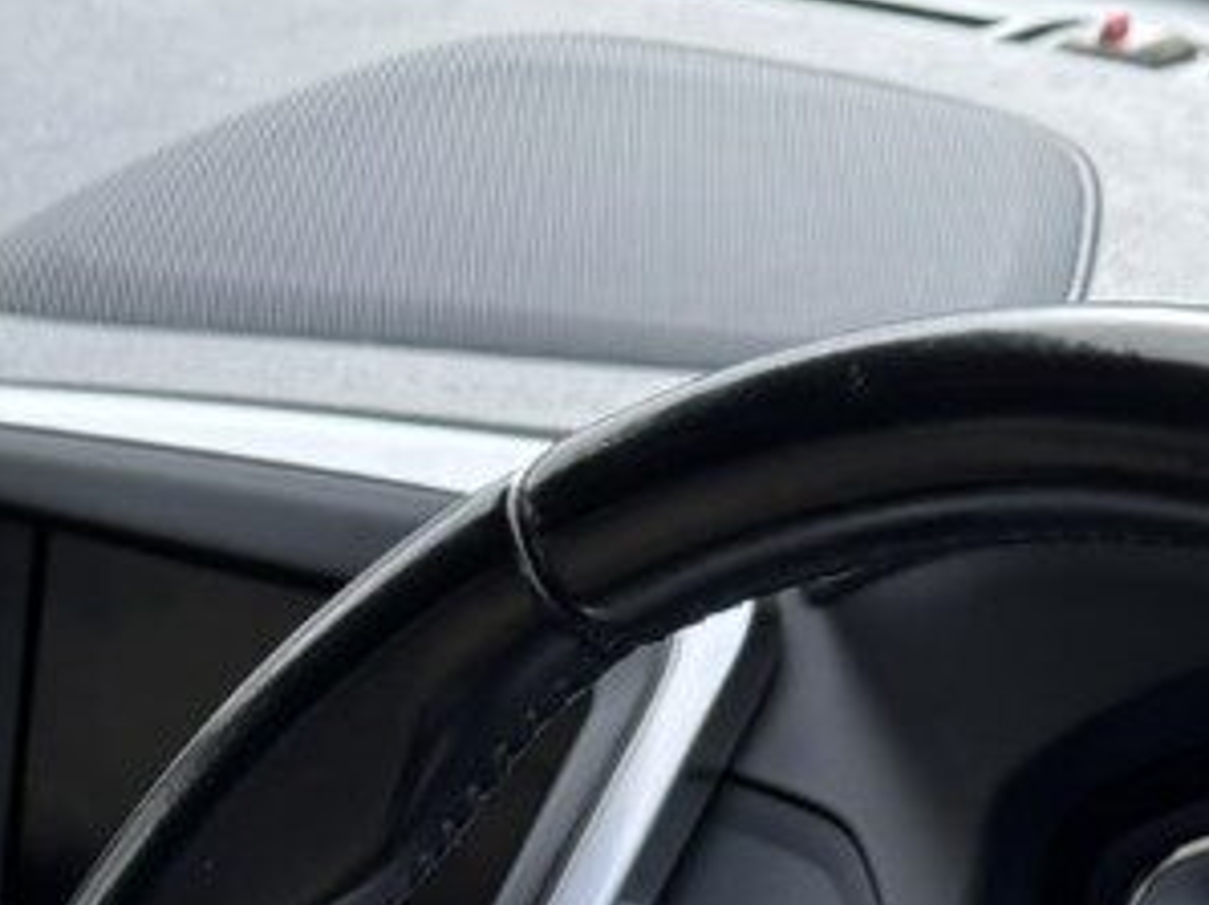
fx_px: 4223
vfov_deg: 11.0
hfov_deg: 16.2
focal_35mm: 121
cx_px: 308
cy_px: 1905
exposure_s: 1/325
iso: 80
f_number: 1.78
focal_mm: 6.76
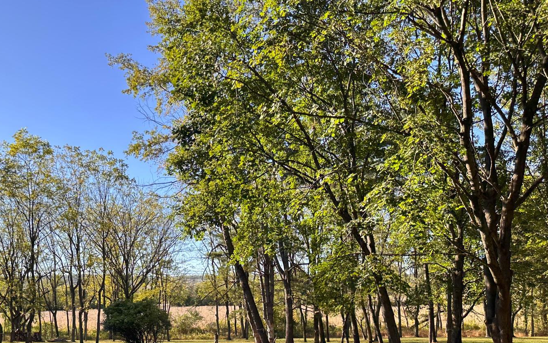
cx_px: 173
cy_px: 276
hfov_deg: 49.3
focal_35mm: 39
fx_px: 582
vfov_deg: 31.9
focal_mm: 6.86
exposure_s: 1/1374
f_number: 1.78
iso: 80
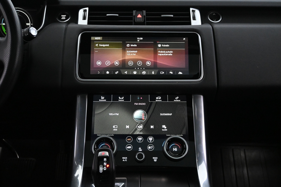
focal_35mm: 45
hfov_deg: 43.6
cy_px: 94
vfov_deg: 29.9
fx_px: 351
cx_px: 140
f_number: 4.8
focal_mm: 30
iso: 6400
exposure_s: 1/50
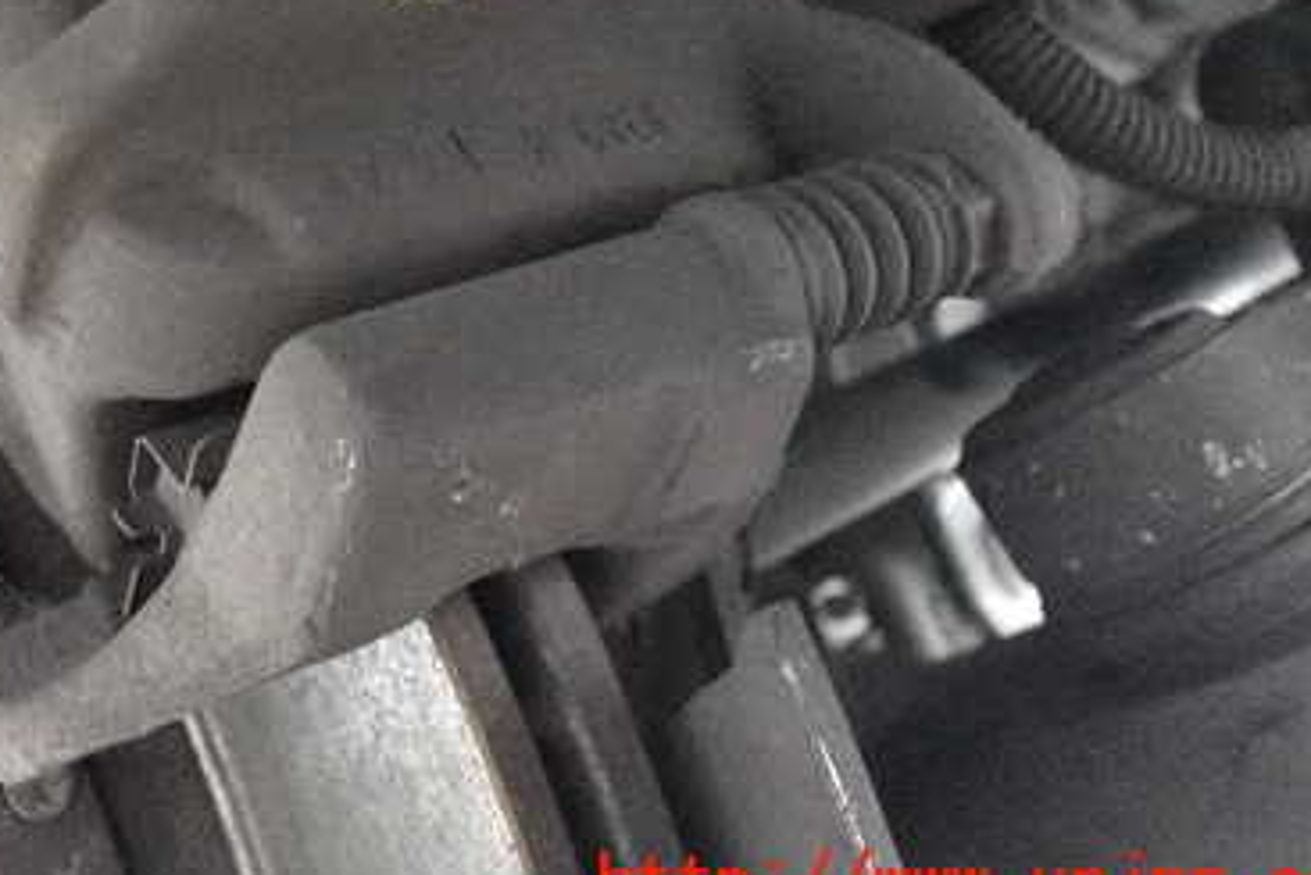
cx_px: 332
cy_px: 129
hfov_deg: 37.9
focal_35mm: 51
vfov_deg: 25.9
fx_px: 1858
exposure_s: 1/125
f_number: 2.3
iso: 6400
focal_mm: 5.4
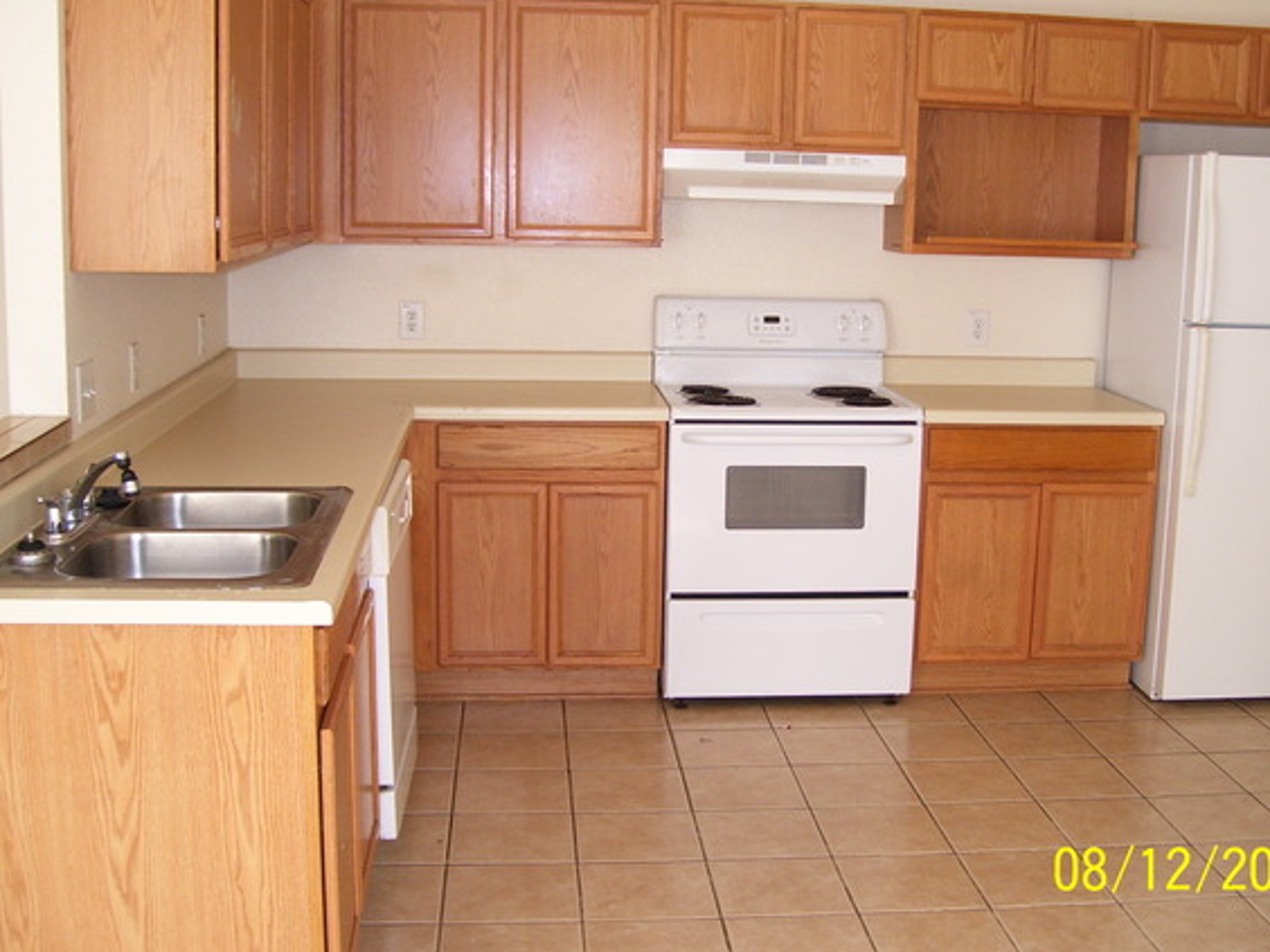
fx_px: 1541
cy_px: 461
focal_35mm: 42
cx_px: 685
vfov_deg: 34.3
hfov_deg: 44.8
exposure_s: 1/90
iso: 125
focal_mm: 6
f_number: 2.7
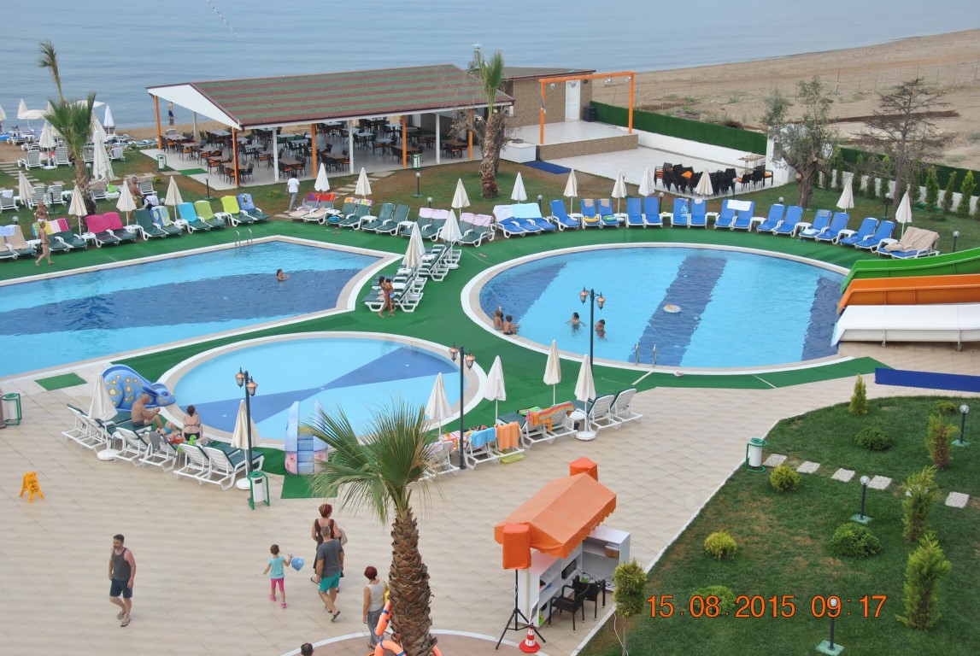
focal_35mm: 48
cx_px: 490
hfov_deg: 41.1
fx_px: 1308
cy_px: 328
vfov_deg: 28.2
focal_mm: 32
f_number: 7.1
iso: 100
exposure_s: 1/200
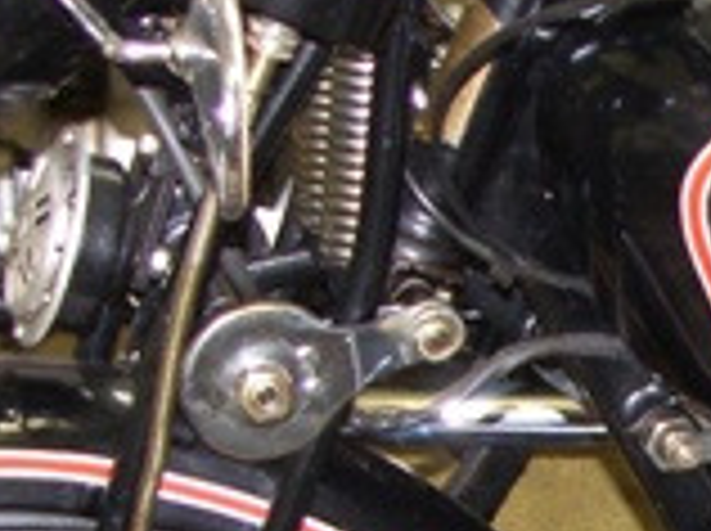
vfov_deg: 7.2
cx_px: 954
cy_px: 634
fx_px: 4163
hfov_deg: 9.6
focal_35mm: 203
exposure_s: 1/40
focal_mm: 10.3
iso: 100
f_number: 2.5
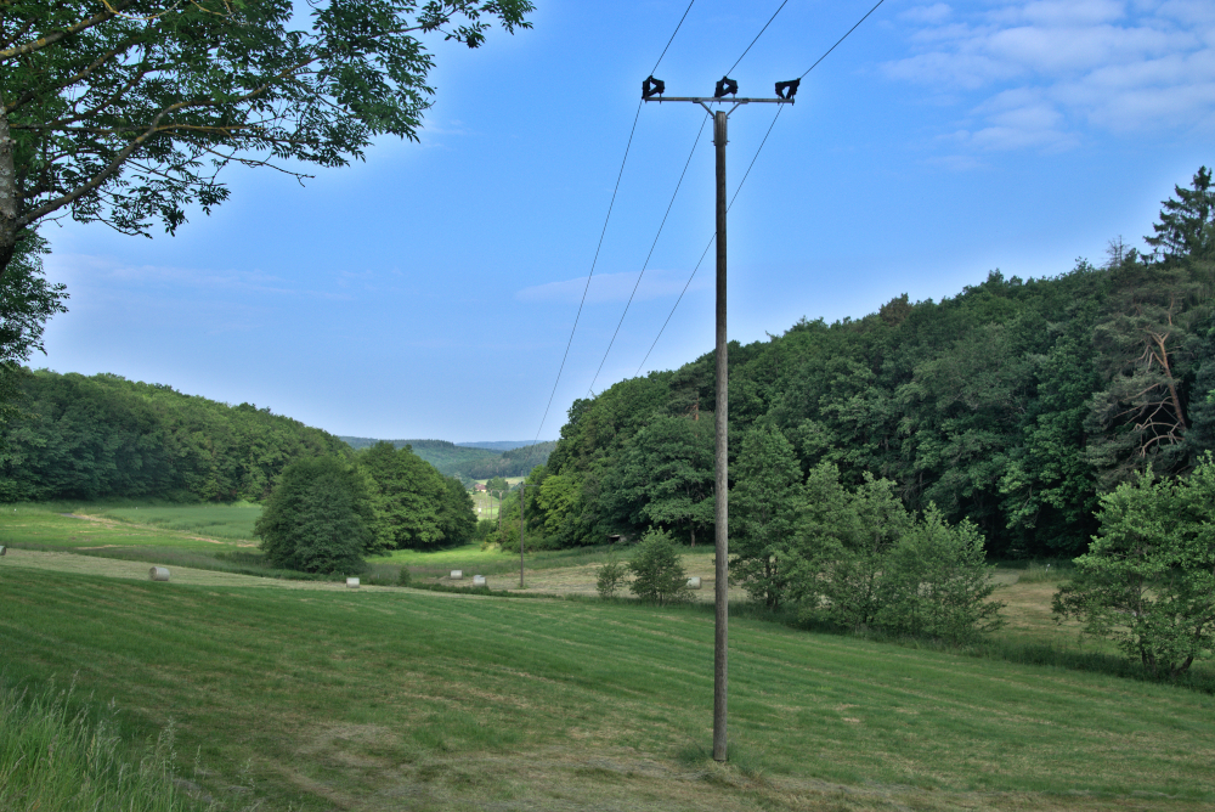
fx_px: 1520
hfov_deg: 43.6
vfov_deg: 29.9
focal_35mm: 45
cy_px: 406
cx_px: 608
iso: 200
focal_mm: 30
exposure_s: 1/320
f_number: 9
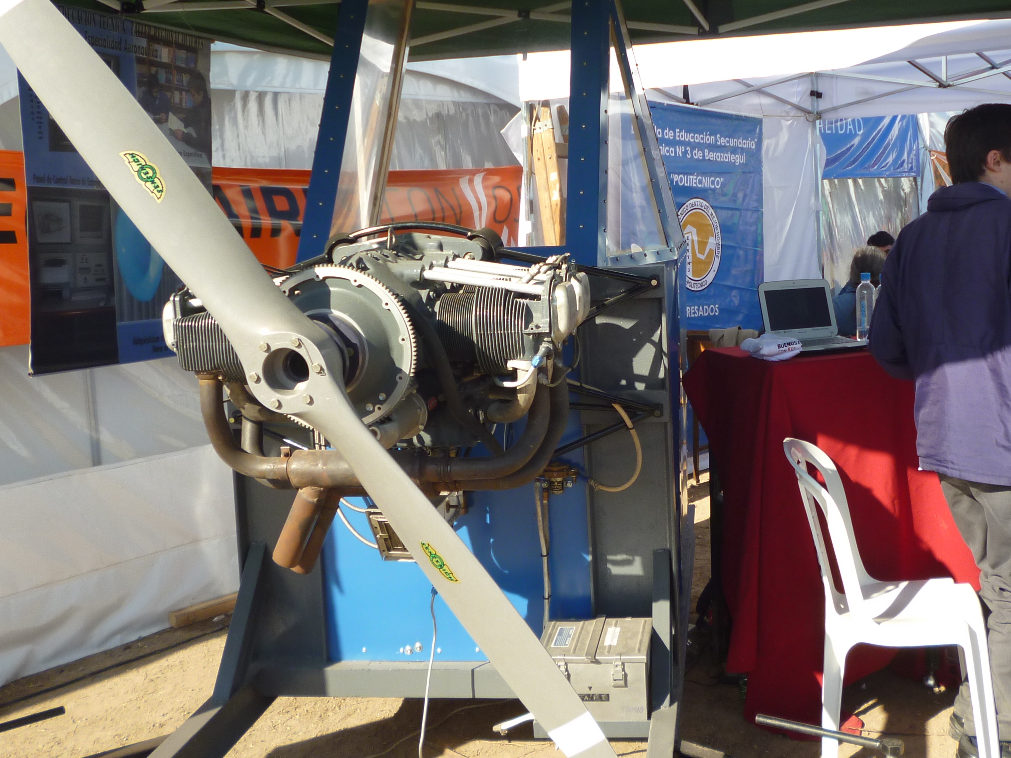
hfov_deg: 45.5
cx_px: 616
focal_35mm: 41
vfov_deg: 35.1
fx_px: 1197
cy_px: 323
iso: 100
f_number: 3.1
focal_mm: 5
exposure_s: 1/500
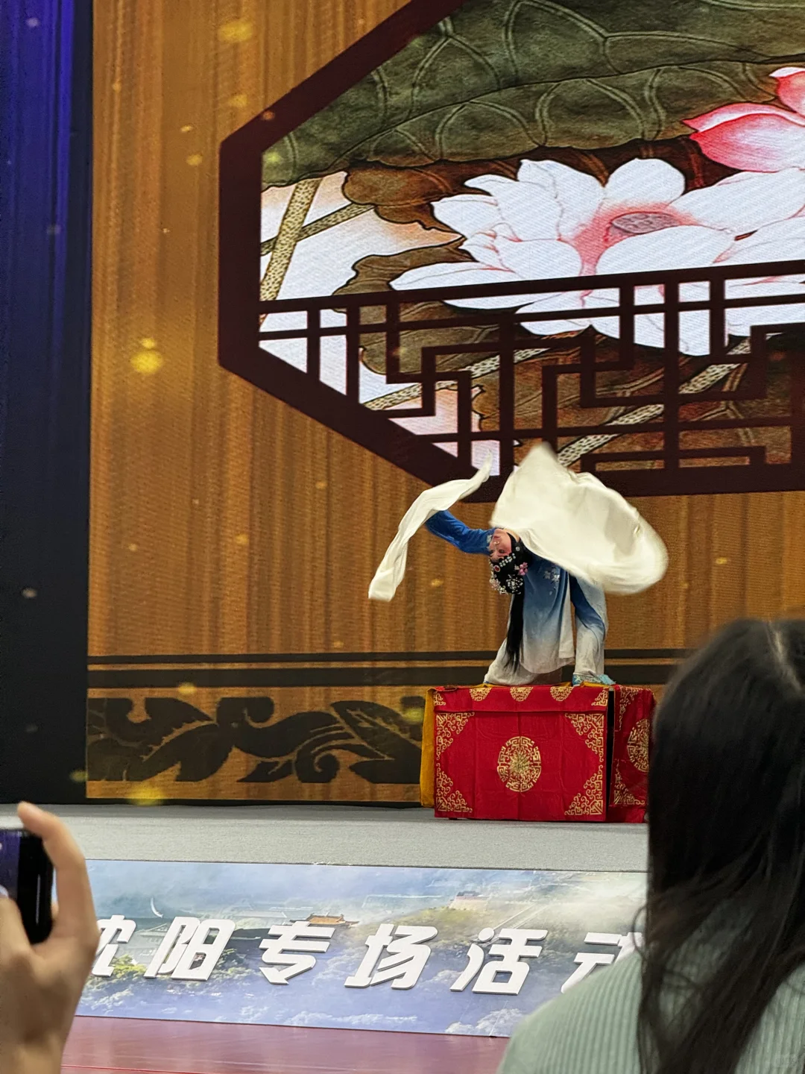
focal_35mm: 120
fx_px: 3721
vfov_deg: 16.4
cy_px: 537
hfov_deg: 12.3
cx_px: 402
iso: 160
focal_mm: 15.66
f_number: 2.8
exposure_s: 1/90
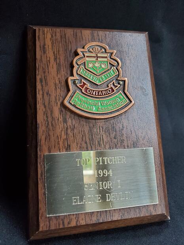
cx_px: 92
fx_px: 184
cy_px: 122
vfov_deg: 67.3
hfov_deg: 53.1
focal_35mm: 26
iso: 500
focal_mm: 4.3
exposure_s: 1/40
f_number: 2.4
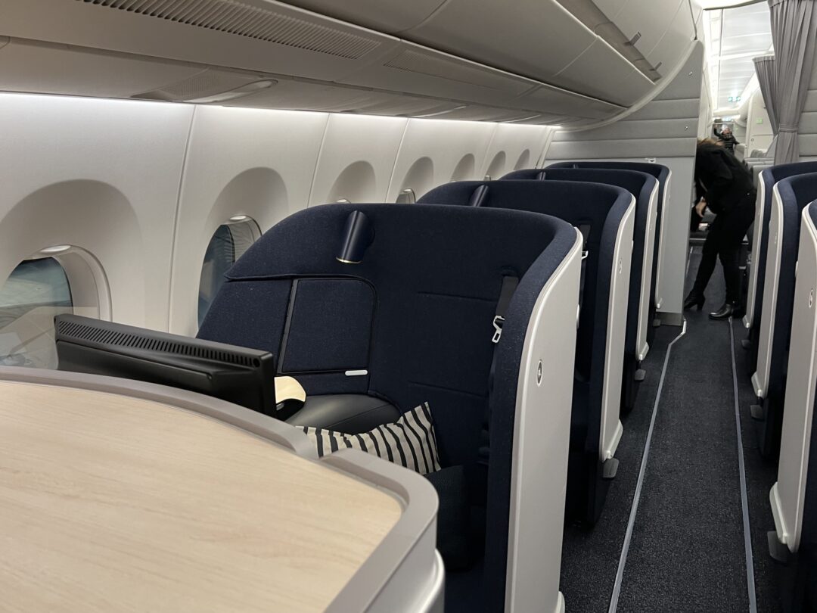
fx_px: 614
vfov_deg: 53.1
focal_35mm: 26
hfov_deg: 67.3
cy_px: 306
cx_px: 408
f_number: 1.5
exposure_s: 1/54
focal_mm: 5.7
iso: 250
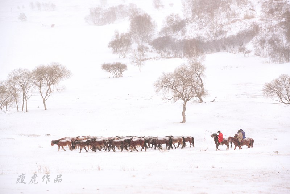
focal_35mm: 110
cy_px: 97
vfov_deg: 12.5
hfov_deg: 18.6
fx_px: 886
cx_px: 145
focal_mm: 110
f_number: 11
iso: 1000
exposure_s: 1/640
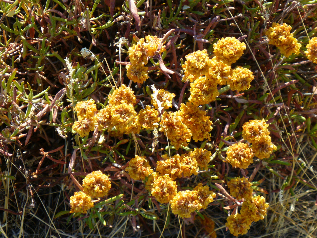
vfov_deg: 5.9
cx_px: 159
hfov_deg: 7.9
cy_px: 119
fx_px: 2298
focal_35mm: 251
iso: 100
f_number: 5.9
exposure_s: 1/125
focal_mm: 36
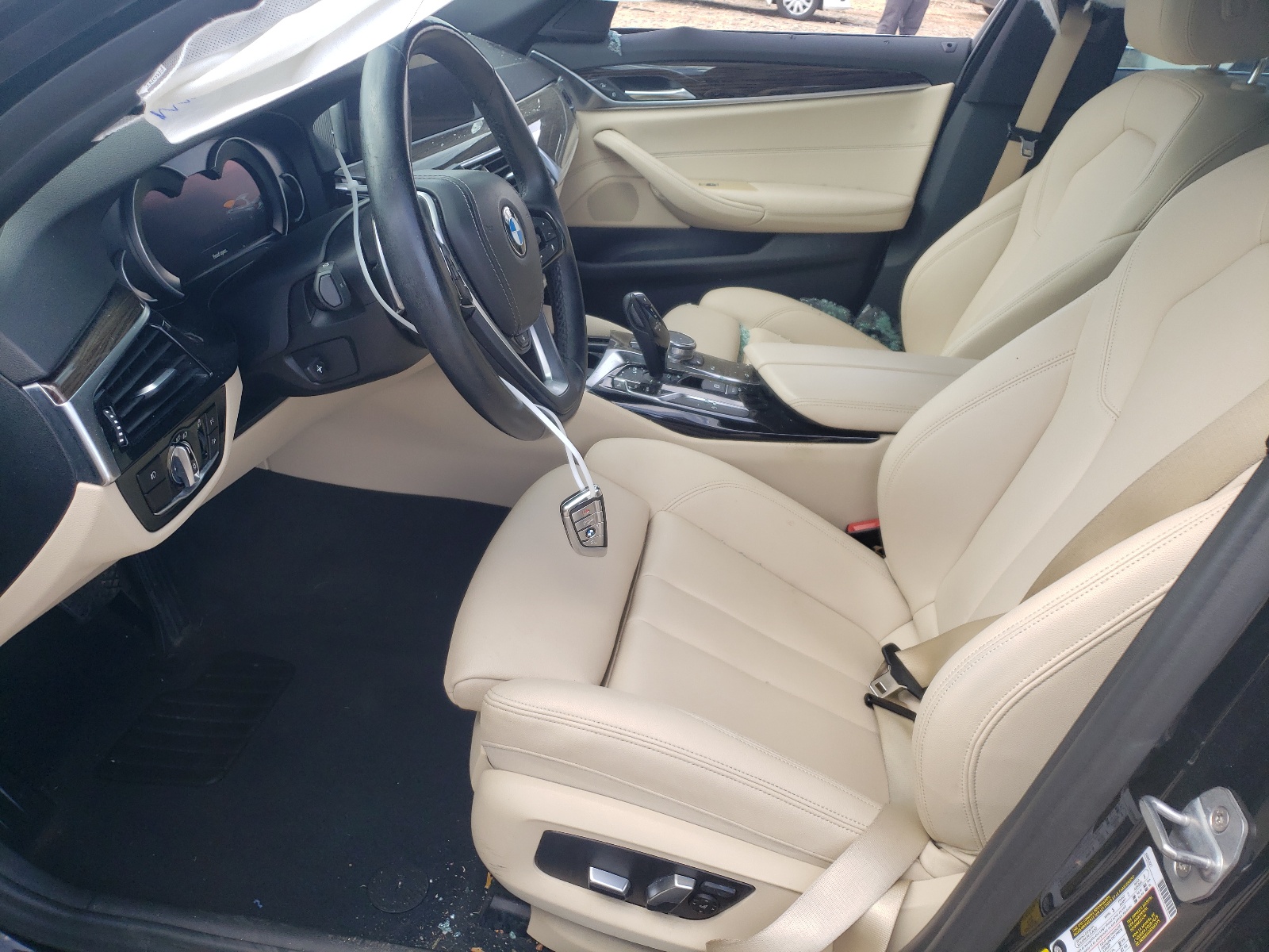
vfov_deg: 53.1
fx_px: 953
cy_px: 476
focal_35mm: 26
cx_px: 634
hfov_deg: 67.3
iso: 50
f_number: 1.5
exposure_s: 1/526
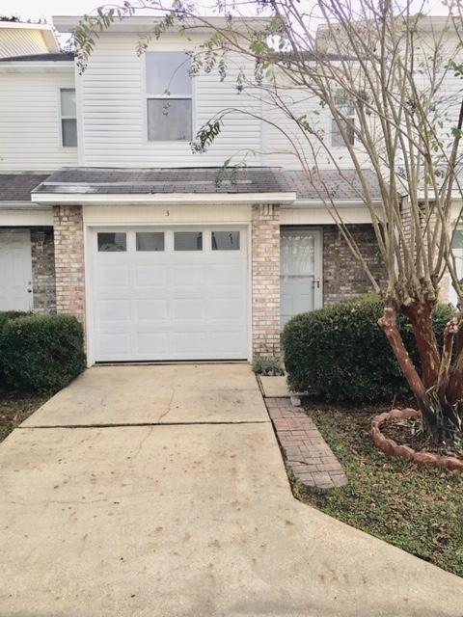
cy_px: 308
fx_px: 517
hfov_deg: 48.2
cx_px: 232
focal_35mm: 29
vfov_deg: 61.7
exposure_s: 1/15
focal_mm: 4.15
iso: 25
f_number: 2.2
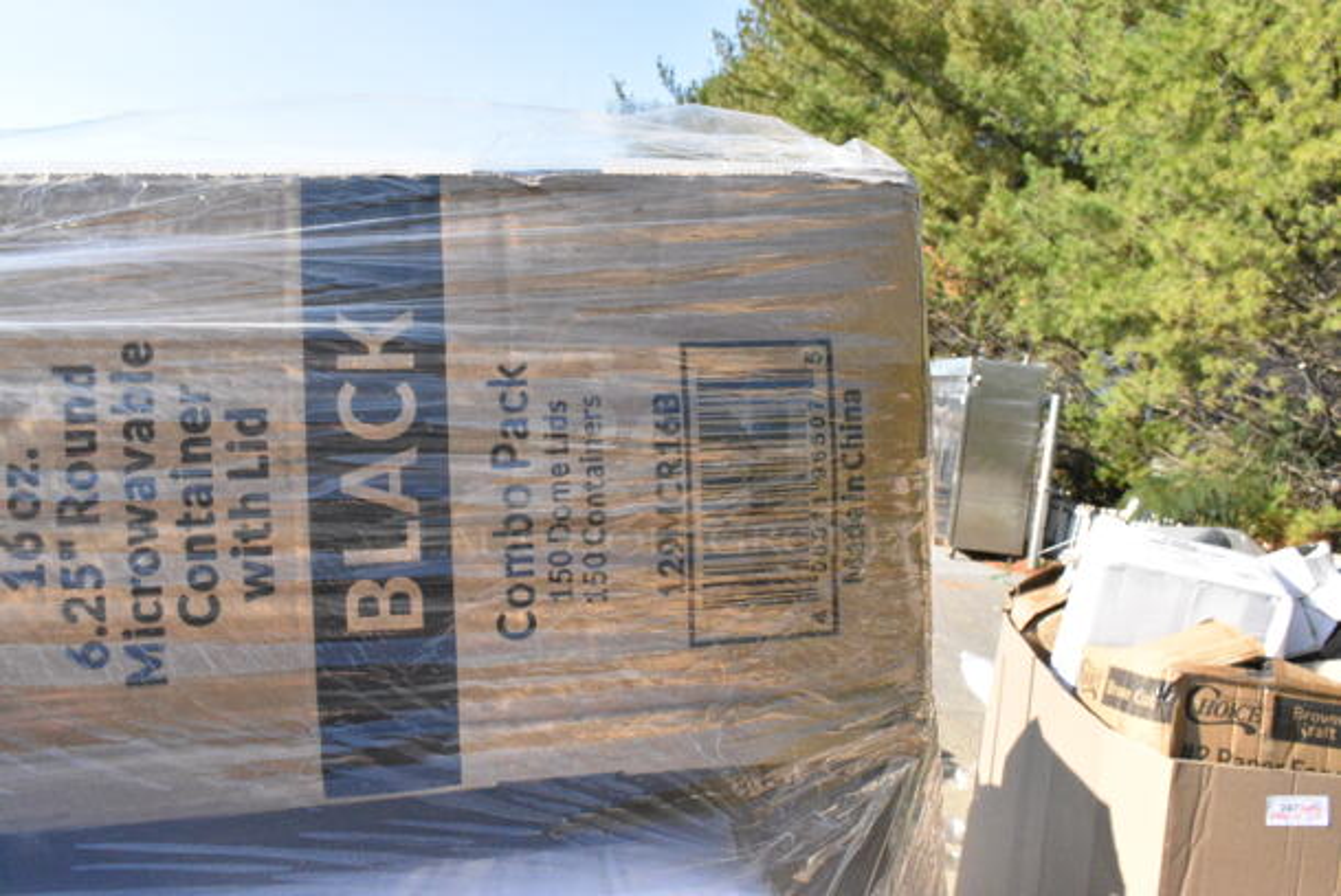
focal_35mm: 30
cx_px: 670
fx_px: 1119
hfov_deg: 61.9
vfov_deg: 43.7
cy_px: 448
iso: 6400
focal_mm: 20
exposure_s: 1/1250
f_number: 18
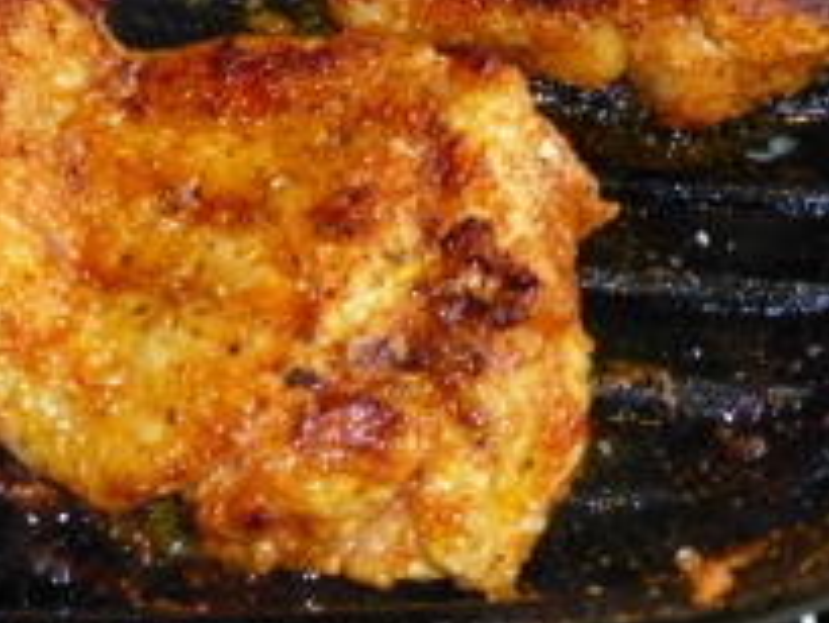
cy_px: -20
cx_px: -137
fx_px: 2636
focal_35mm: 110
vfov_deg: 13.3
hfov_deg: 17.2
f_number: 4.2
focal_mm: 8.5
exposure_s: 1/60
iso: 800
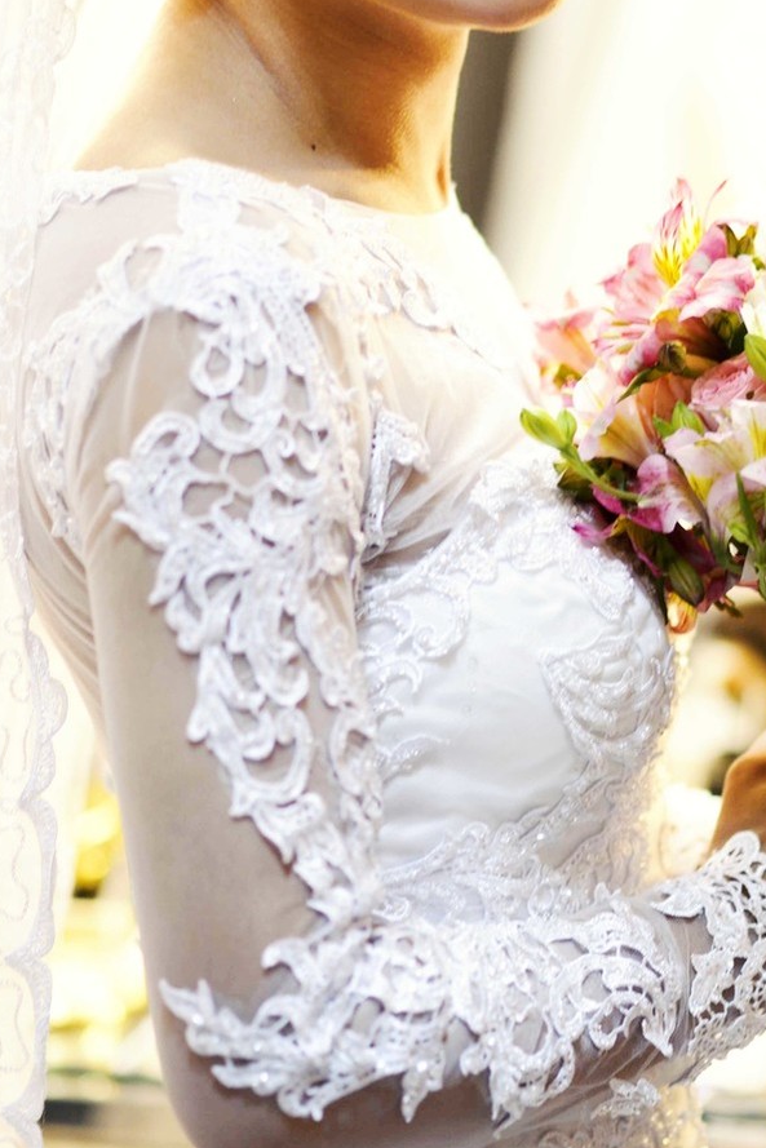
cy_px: 433
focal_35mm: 172
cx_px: 435
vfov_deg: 11.9
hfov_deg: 8.0
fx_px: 5487
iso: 320
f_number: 1.8
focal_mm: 85
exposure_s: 1/50
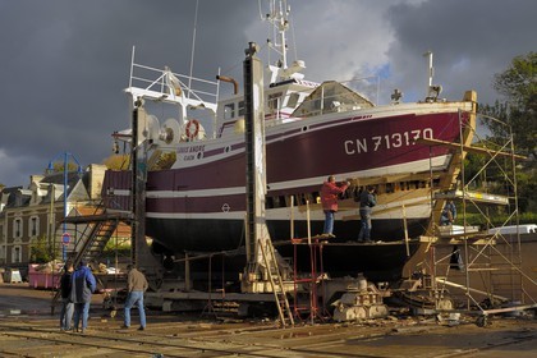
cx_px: 268
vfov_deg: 31.9
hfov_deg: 46.4
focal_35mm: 42
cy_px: 179
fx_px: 626
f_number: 7.1
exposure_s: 1/160
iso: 100
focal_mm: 28
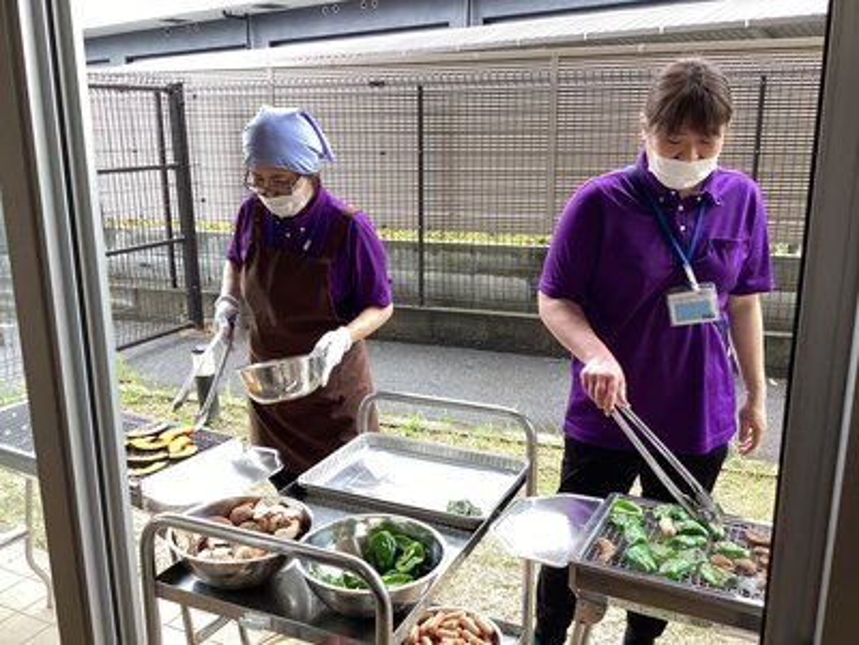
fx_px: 769
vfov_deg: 45.4
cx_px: 430
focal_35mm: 31
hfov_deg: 58.4
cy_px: 322
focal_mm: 3.3
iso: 80
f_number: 2.4
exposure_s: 1/120
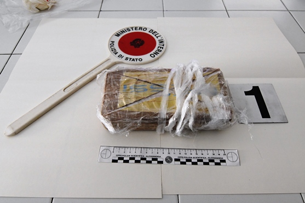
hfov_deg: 78.6
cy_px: 102
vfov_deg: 57.2
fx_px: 186
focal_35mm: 22
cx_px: 152
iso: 3200
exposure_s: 1/60
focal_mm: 15
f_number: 6.3
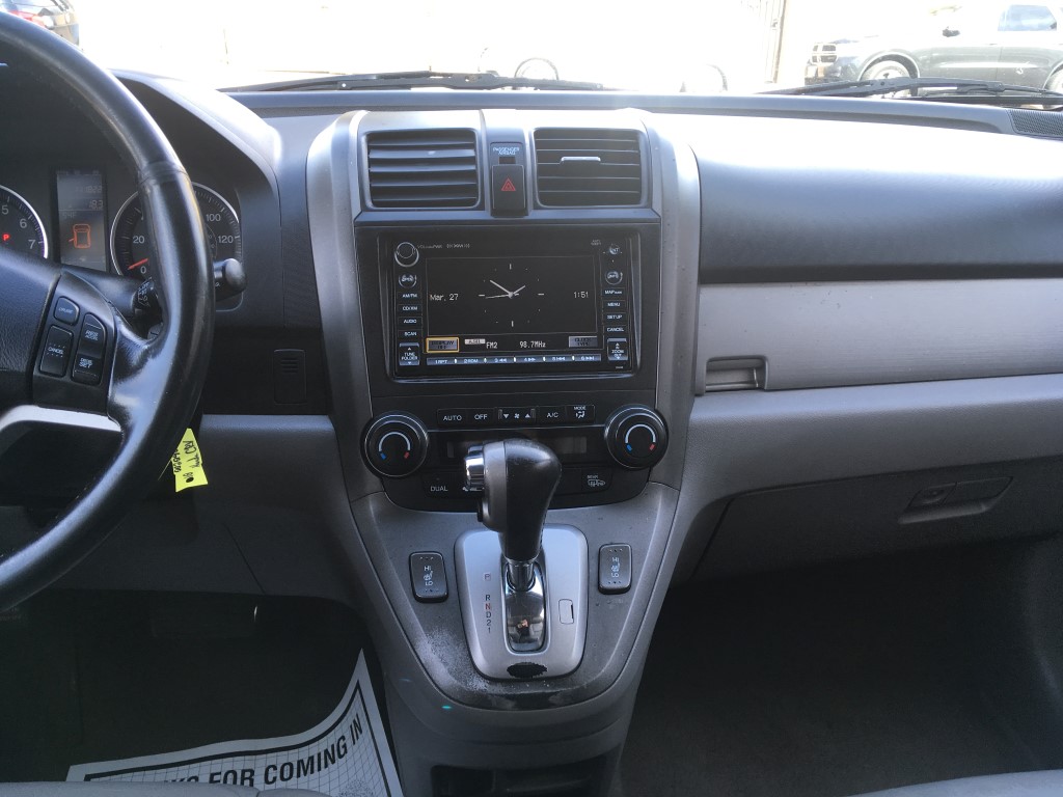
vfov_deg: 48.2
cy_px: 398
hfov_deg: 61.7
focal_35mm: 29
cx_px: 532
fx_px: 891
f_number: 2.2
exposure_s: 1/60
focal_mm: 4.15
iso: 25
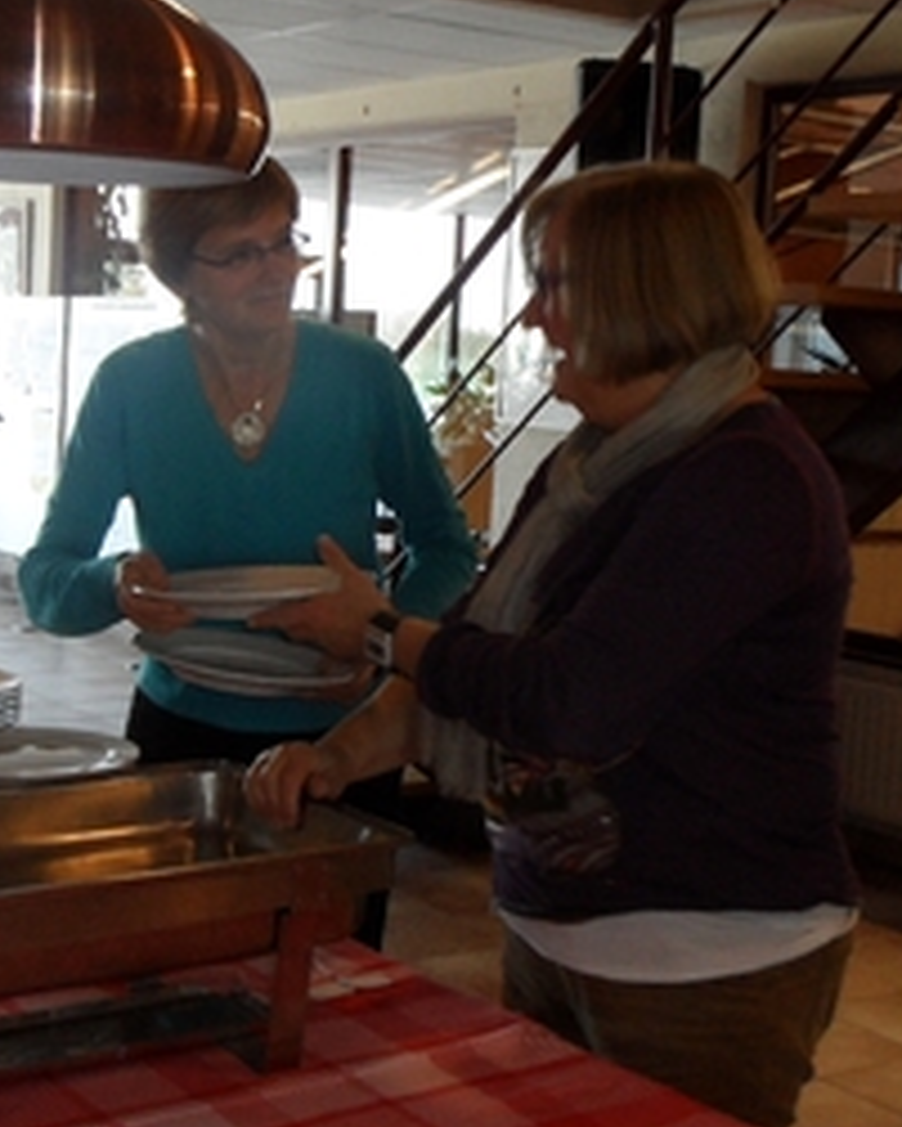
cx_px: 287
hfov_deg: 27.0
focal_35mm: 56
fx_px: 1868
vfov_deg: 33.6
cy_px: 543
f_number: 3.2
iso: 200
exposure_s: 1/30
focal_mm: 3.9
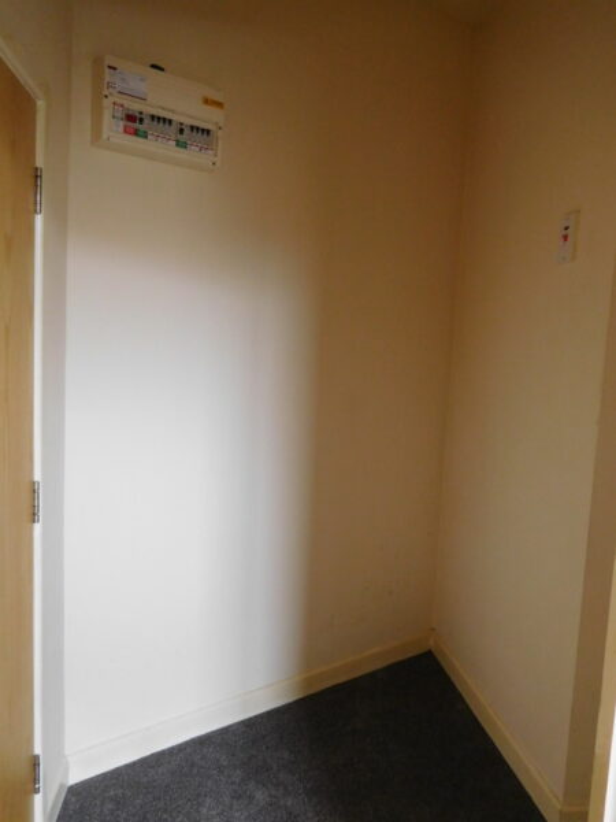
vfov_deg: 69.4
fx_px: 593
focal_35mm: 25
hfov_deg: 54.9
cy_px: 411
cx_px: 308
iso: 400
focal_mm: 4.5
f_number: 3.4
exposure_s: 1/30
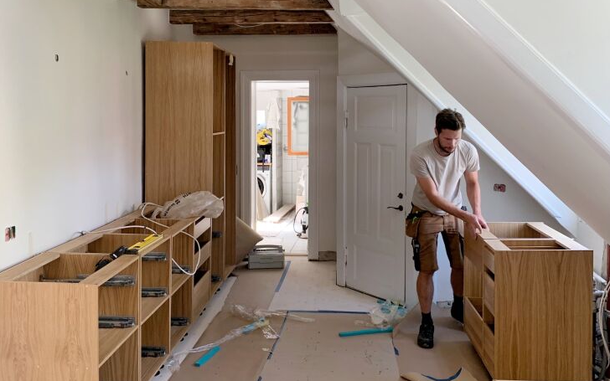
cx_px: 305
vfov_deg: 34.3
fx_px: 615
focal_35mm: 37
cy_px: 150
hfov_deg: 52.7
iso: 100
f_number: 1.8
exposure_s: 1/99
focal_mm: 4.25
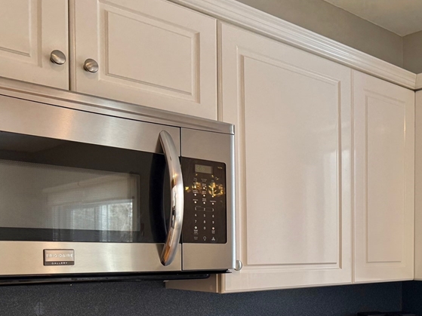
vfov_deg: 31.7
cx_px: 383
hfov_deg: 39.7
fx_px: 536
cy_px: 266
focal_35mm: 44
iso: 100
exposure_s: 1/120
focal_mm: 6.76
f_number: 1.78
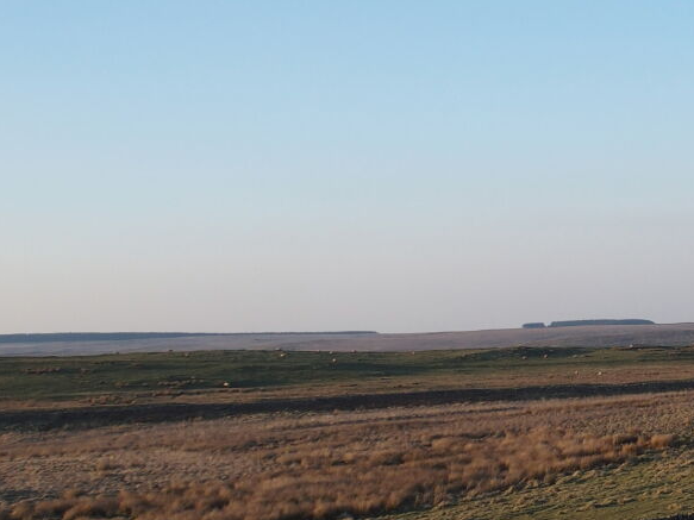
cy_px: 345
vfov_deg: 18.6
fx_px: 1584
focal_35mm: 79
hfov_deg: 22.7
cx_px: 833
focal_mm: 6.7
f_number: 3.5
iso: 100
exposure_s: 1/320
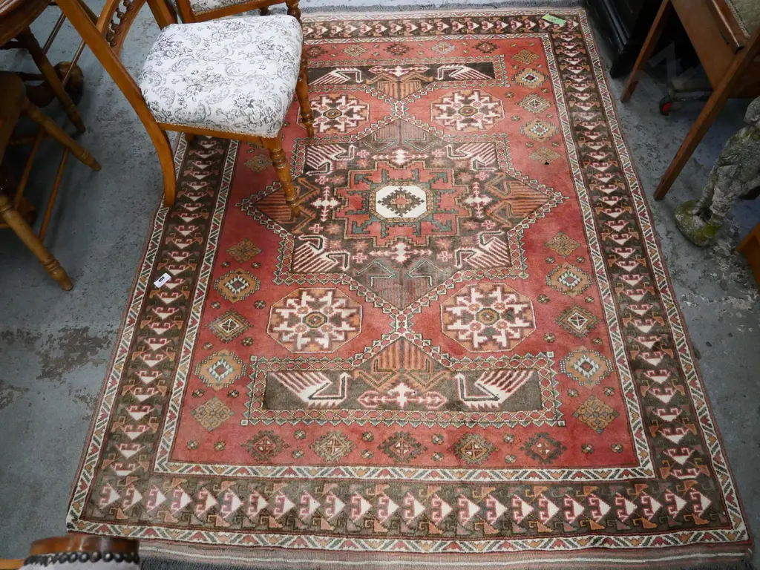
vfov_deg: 56.8
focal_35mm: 24
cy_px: 285
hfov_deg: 71.6
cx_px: 380
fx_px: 527
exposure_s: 1/100
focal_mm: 12
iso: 3200
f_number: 4
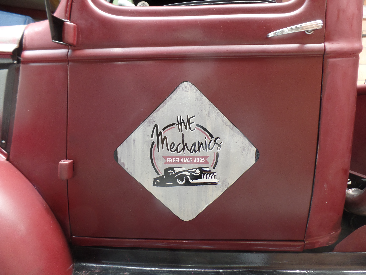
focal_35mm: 23
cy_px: 138
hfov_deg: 73.9
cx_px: 183
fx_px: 243
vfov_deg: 58.9
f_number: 2.8
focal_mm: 4.1
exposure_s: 1/30
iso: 80
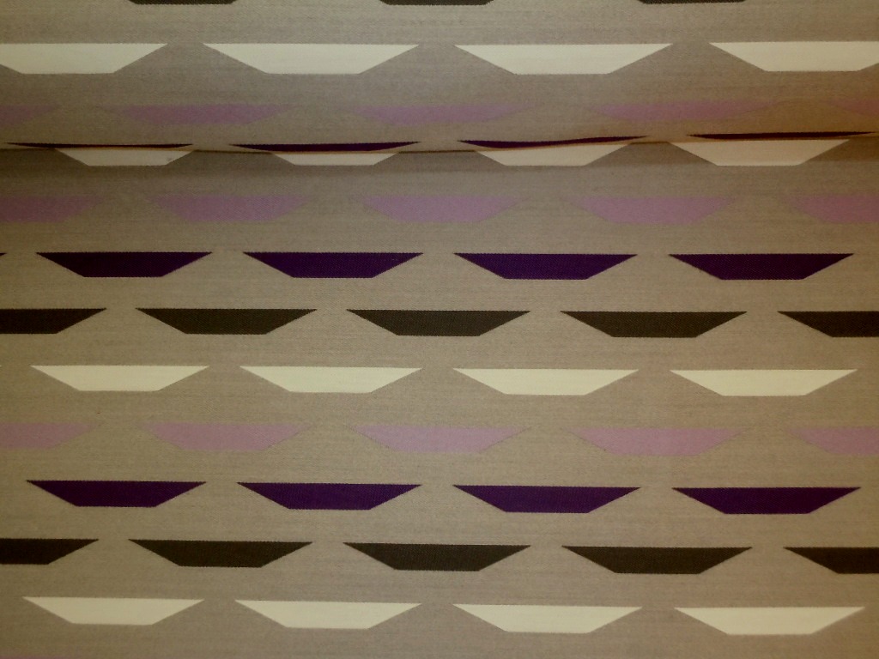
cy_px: 330
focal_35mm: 39
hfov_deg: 47.9
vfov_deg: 36.8
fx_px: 990
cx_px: 440
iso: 800
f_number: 4.3
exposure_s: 1/100
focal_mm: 6.9
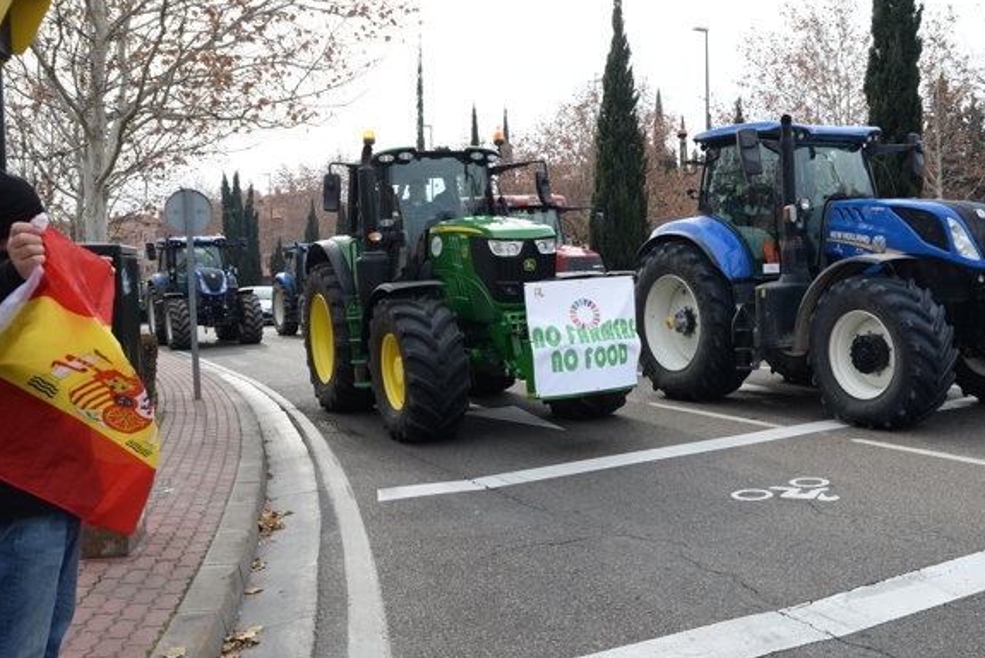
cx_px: 588
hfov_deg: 52.8
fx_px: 985
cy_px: 344
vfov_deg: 36.9
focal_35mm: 36
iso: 200
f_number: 9
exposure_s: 1/200
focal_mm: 30
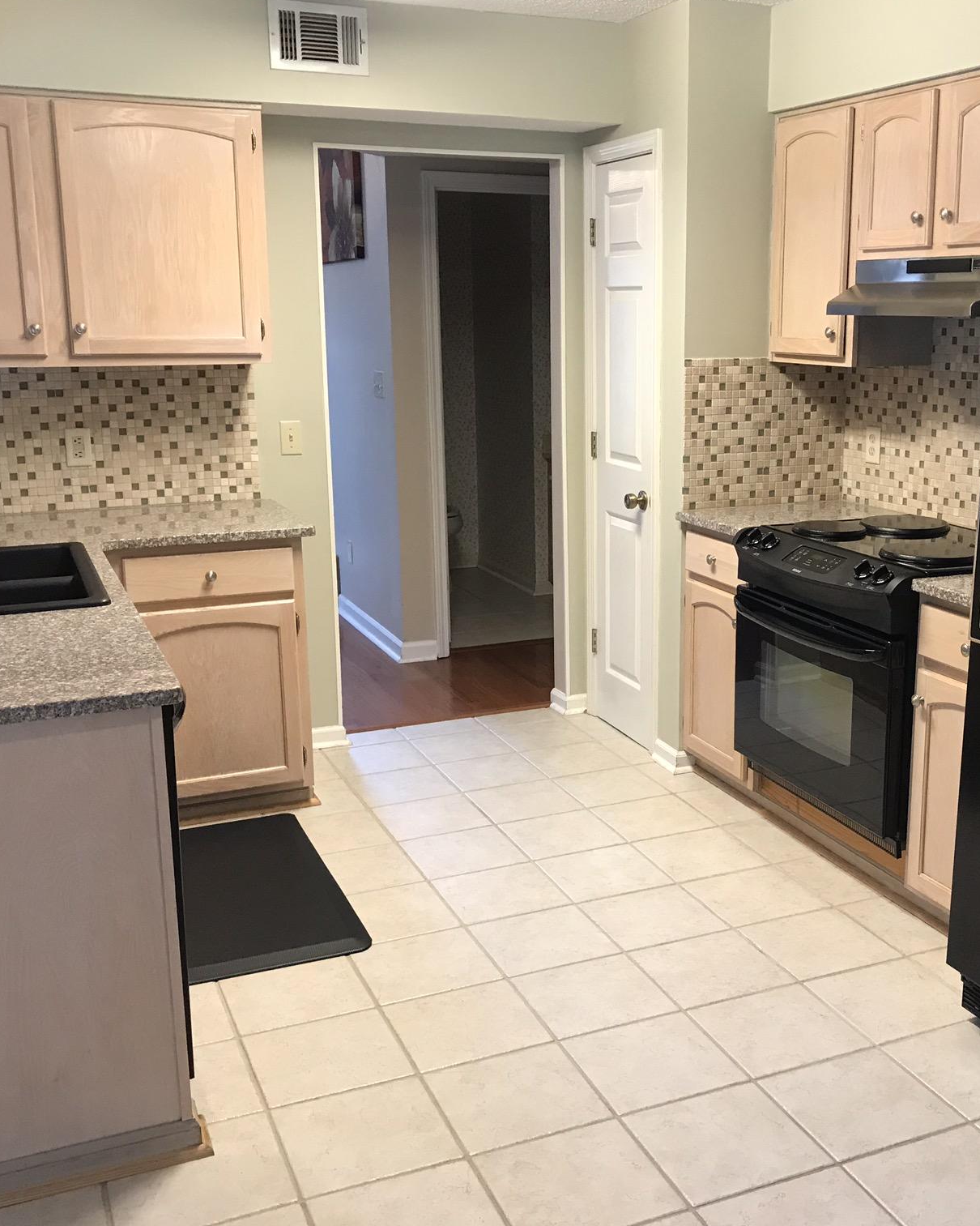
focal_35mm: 37
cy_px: 617
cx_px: 627
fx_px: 1342
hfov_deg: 39.8
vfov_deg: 49.1
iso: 40
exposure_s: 1/17
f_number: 1.8
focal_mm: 3.99
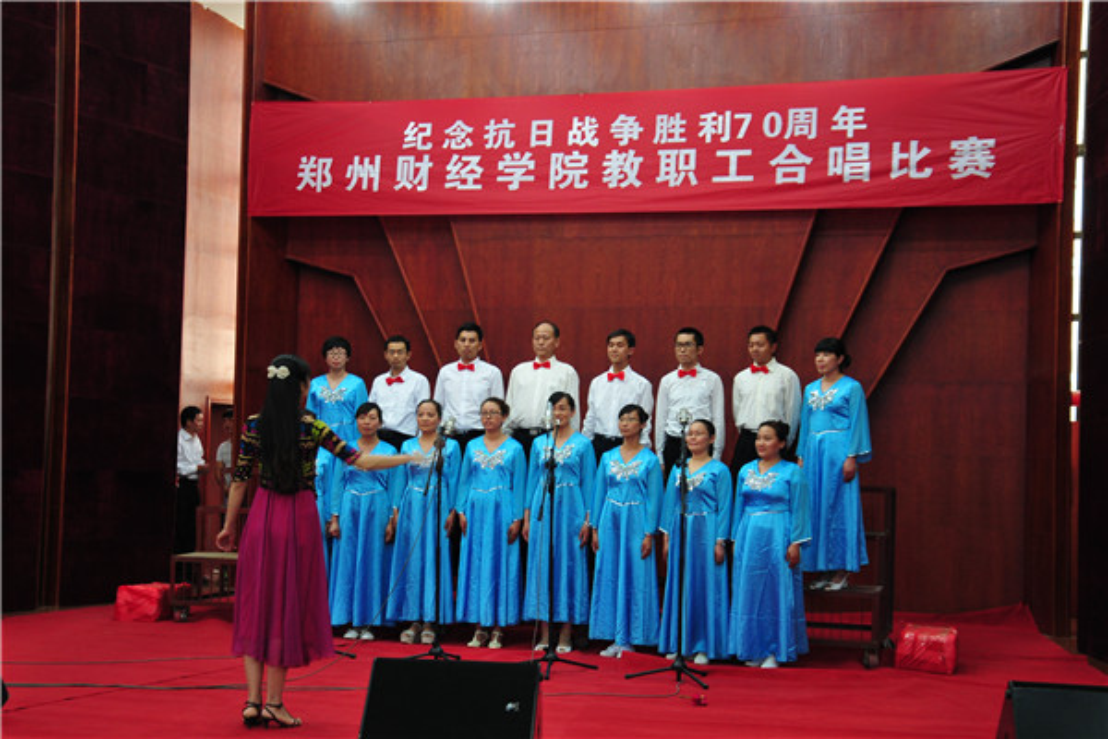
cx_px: 554
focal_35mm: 33
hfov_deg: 57.2
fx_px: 1016
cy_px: 370
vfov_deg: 40.0
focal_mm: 22
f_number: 3.8
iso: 320
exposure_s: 1/13
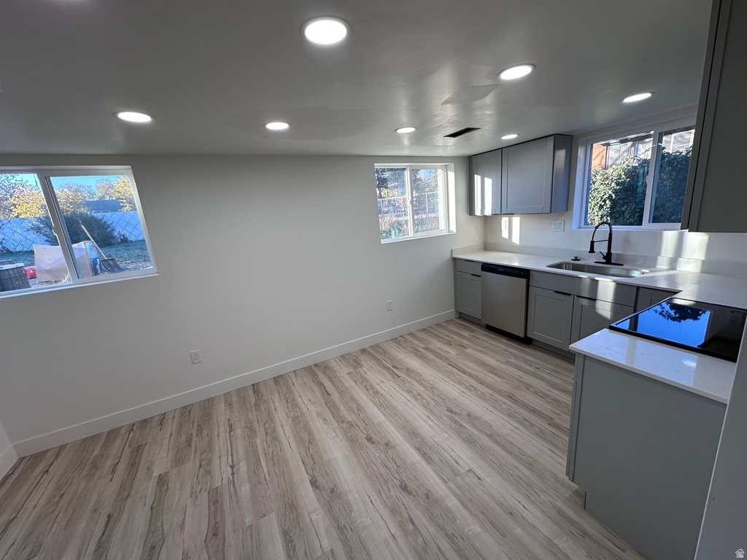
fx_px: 302
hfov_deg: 102.1
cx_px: 374
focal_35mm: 14
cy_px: 280
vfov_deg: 85.7
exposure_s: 1/99
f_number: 2.2
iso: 50
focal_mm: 2.22
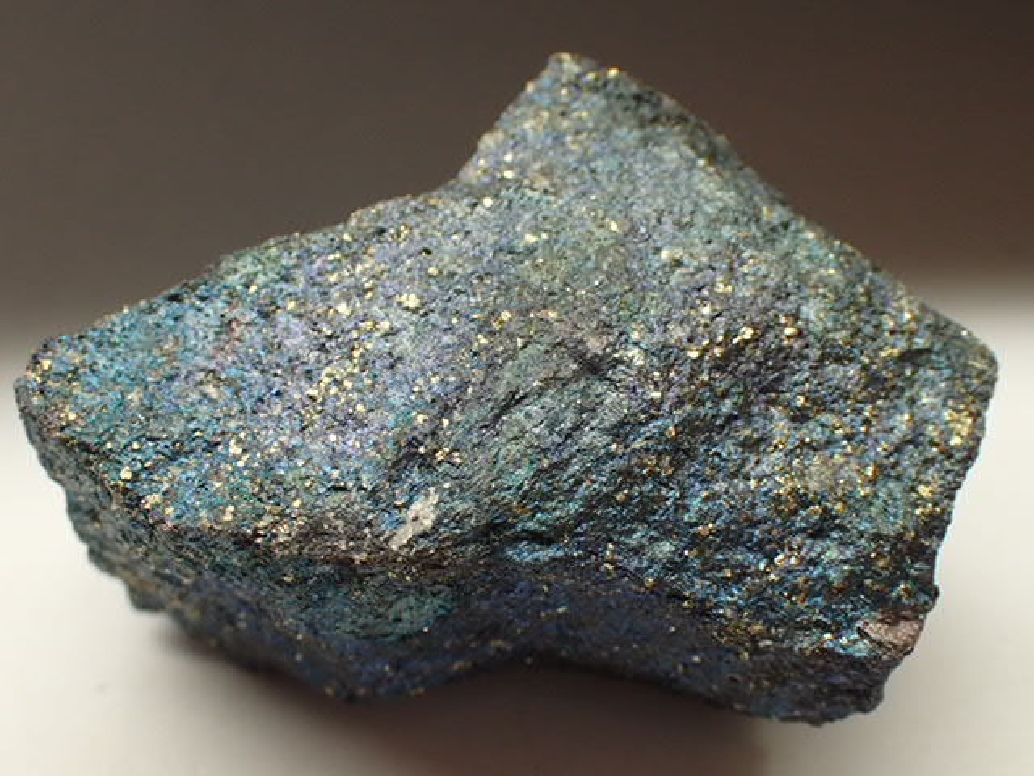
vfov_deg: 29.7
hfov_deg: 38.9
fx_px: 1464
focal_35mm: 49
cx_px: 517
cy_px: 388
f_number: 4.5
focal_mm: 8.99
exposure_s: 1/200
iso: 320
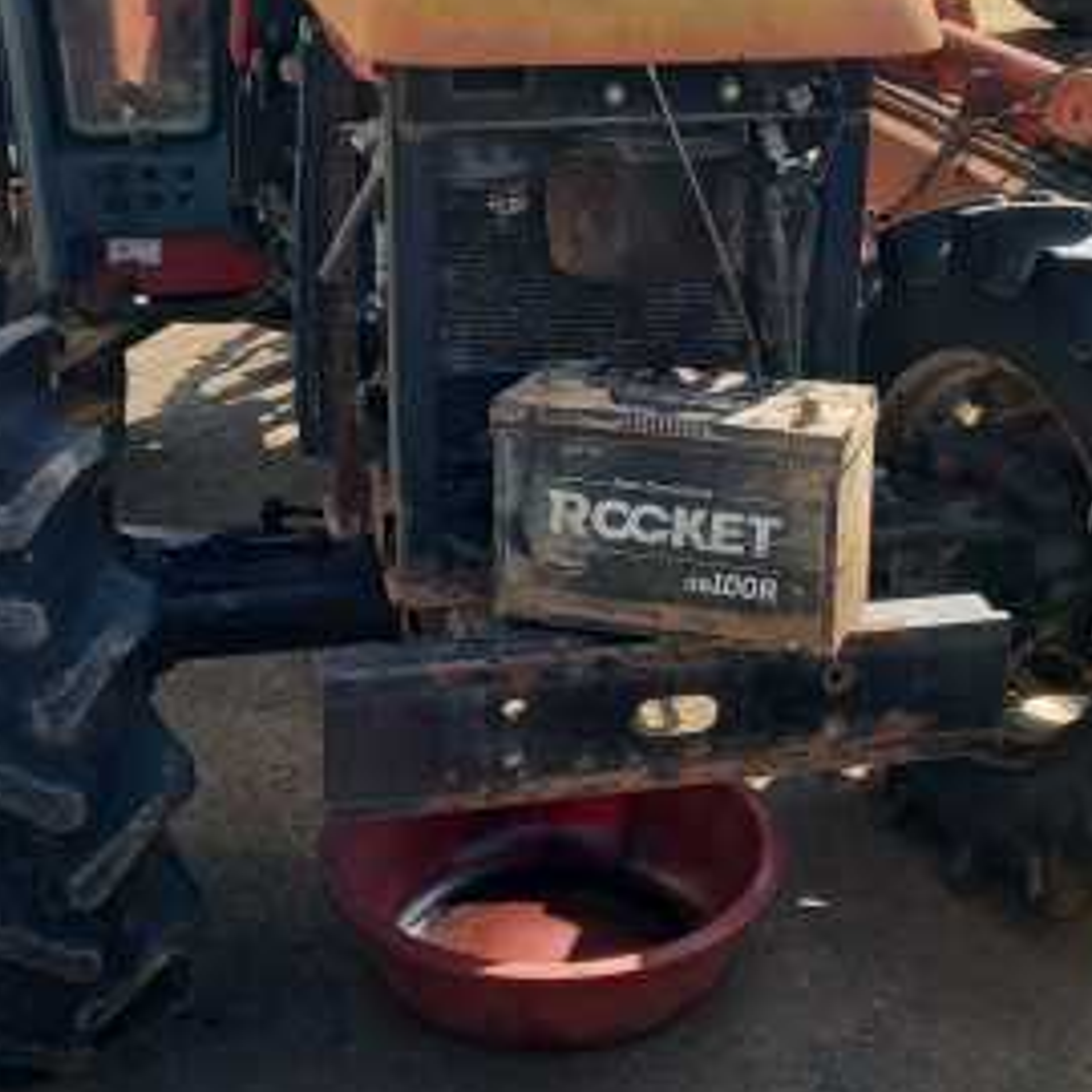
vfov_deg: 28.9
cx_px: 607
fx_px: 2106
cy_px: 372
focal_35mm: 59
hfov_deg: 29.1
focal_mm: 4.6
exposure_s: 1/221
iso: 25
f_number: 2
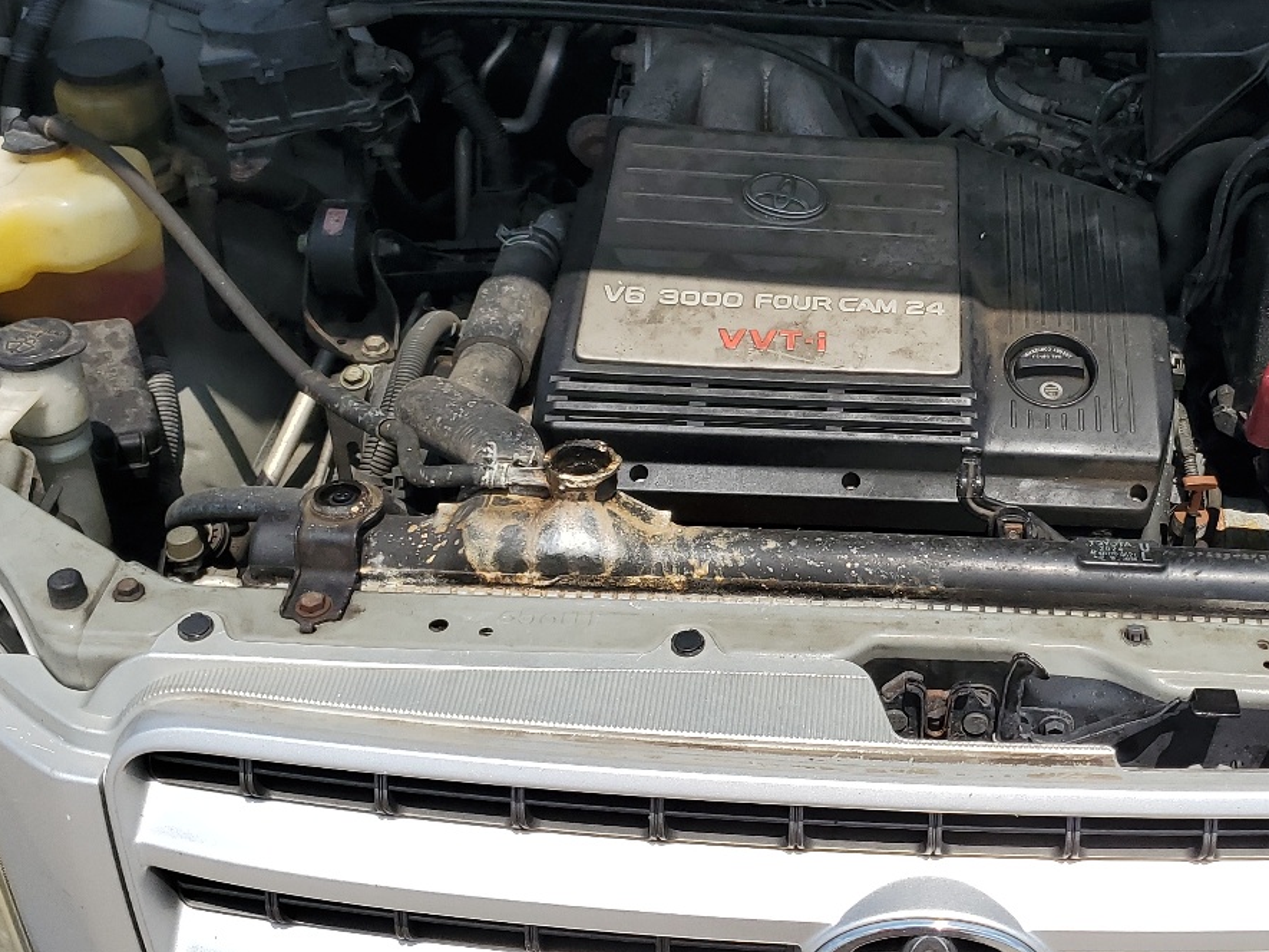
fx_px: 1723
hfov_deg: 39.8
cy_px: 284
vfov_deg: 30.6
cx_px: 869
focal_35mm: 47
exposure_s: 1/5000
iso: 50
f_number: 1.5
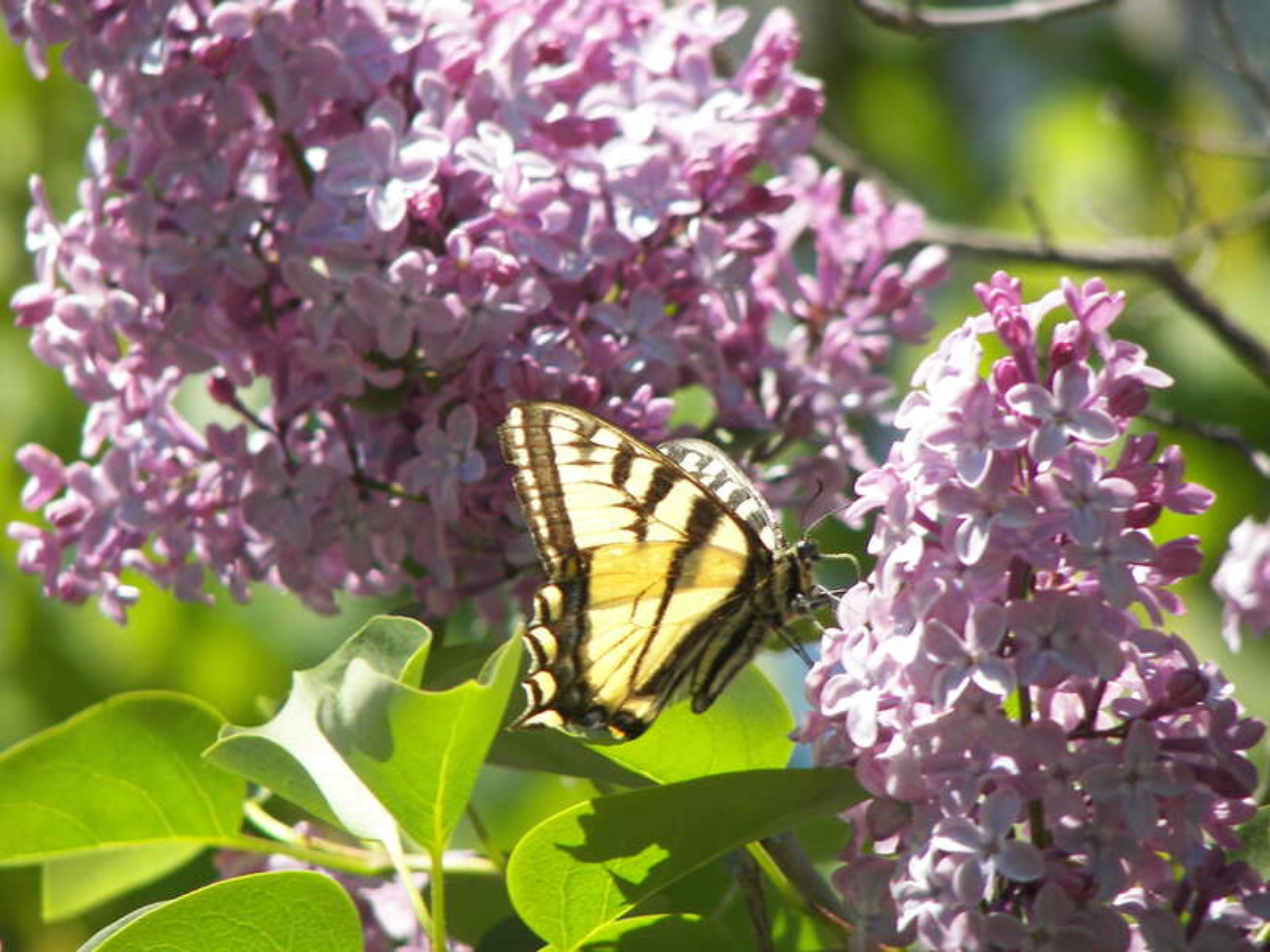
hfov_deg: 4.6
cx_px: 635
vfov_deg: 3.4
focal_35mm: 432
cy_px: 476
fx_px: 15849
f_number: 3.7
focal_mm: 72
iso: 50
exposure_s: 1/320
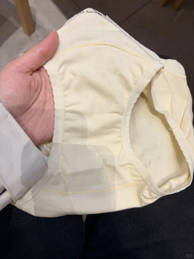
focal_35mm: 26
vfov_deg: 67.3
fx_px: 194
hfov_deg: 53.1
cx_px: 97
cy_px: 130
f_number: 1.6
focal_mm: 5.96
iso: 64
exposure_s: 1/100
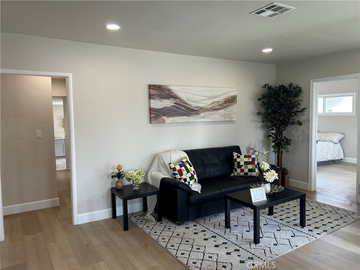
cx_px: 180
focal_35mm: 26
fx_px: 270
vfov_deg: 53.1
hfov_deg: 67.3
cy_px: 135
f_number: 1.5
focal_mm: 5.7
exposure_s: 1/120
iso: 64
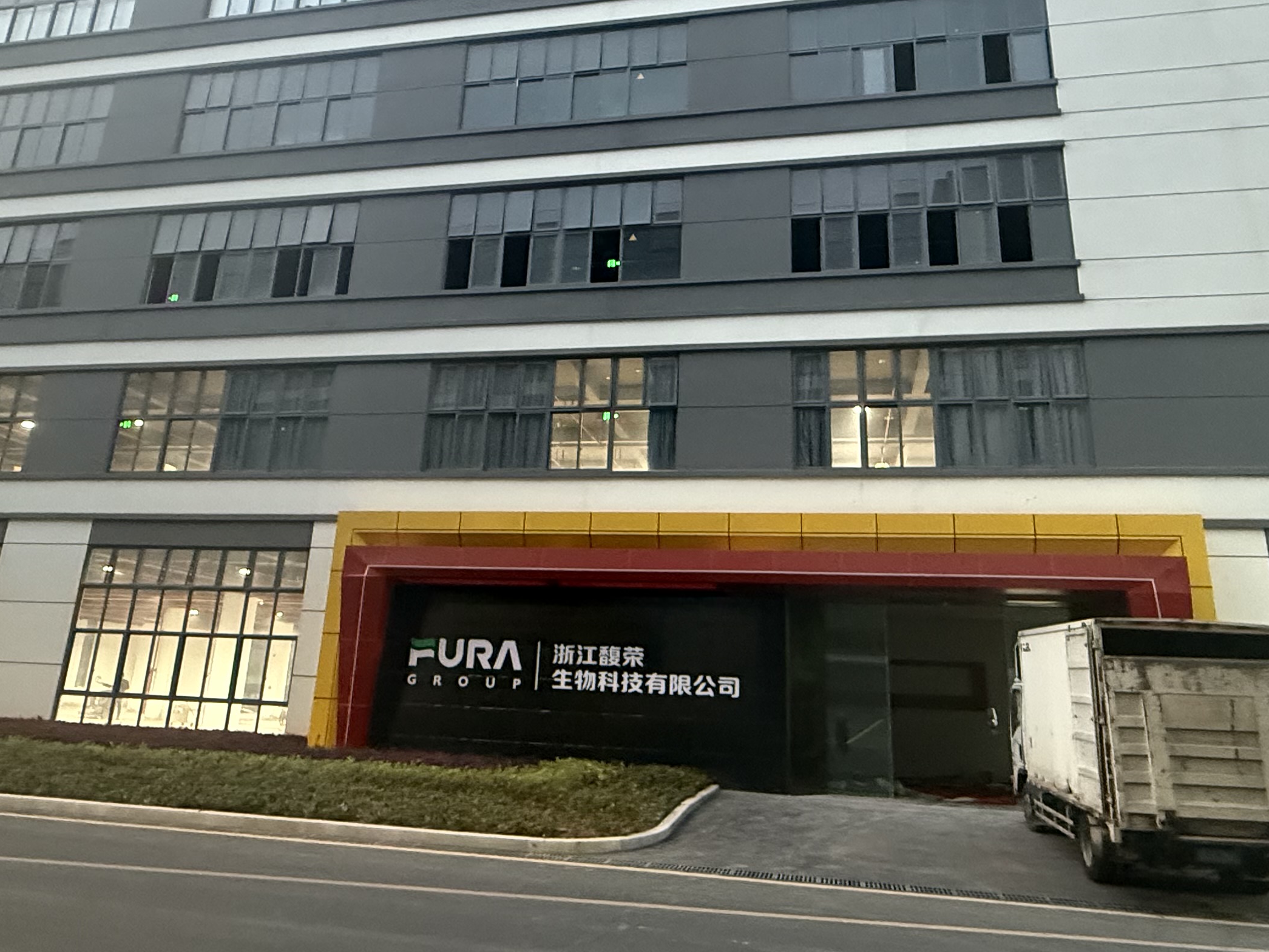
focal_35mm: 27
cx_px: 620
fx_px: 990
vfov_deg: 51.0
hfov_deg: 65.3
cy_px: 380
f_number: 2.2
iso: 1000
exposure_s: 1/50
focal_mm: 2.22
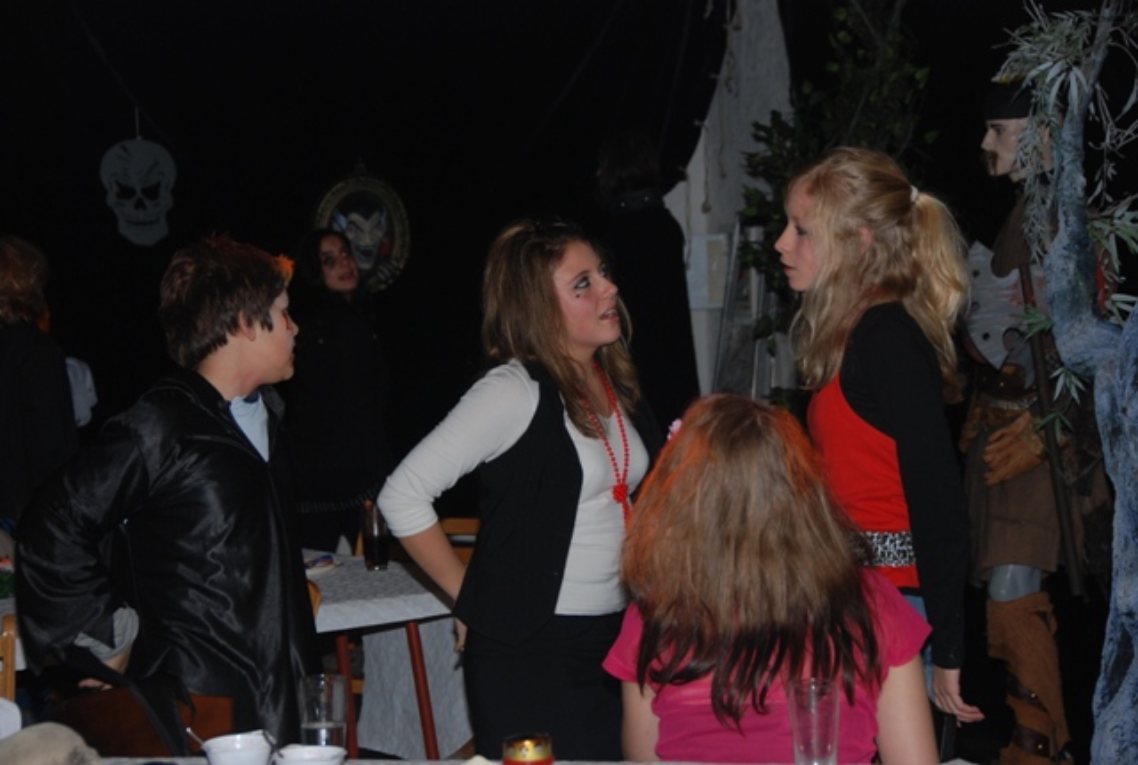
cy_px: 382
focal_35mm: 98
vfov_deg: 14.1
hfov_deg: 20.9
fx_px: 3089
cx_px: 569
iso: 200
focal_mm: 65
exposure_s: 1/60
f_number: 5
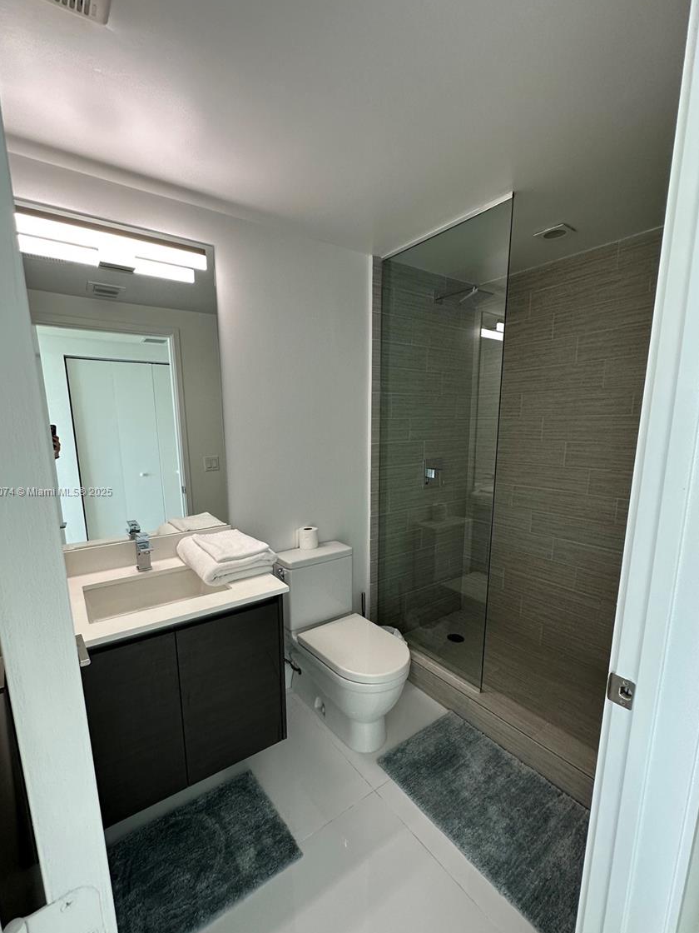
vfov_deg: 98.1
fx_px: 404
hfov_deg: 81.7
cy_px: 492
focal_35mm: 15
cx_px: 334
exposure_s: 1/120
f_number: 2.2
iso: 160
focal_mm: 2.22
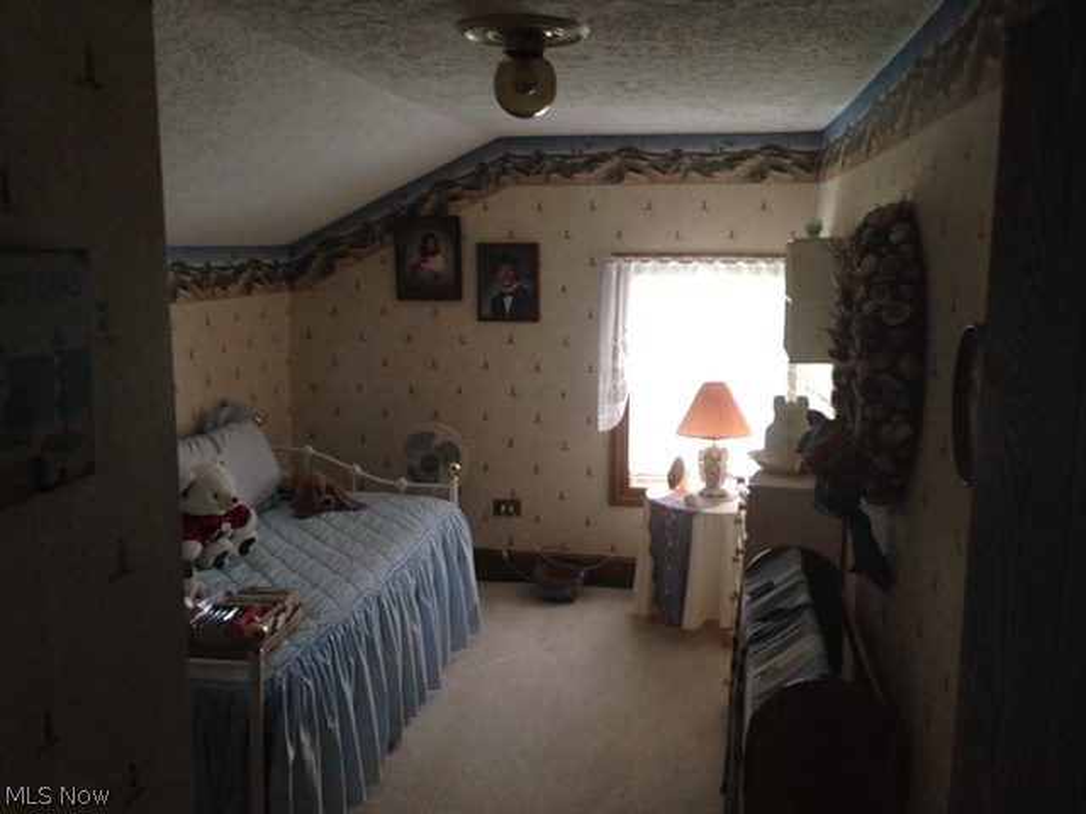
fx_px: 1035
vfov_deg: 42.9
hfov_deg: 55.4
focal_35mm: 33
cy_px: 407
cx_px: 543
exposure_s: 1/40
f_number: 2.4
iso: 200
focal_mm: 4.13
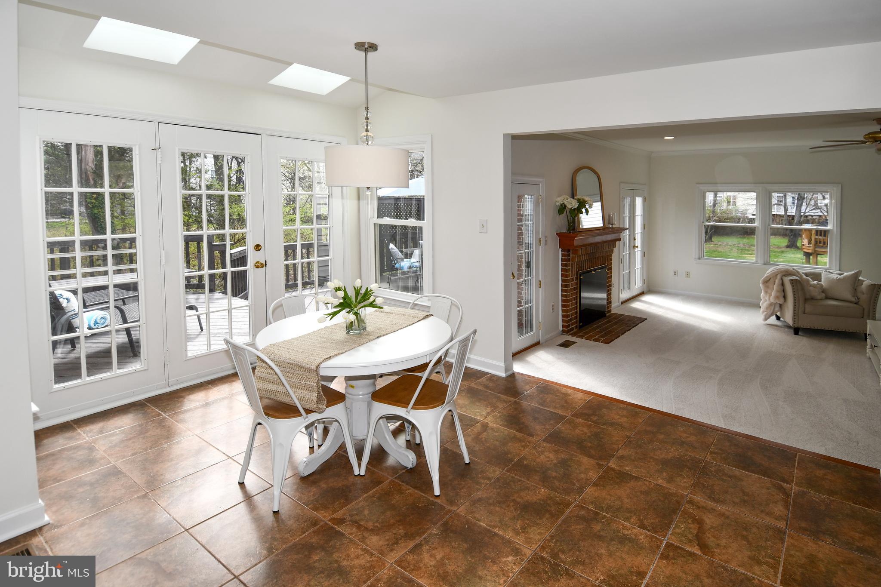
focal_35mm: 18
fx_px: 440
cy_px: 294
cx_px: 440
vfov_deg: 67.4
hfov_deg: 90.0
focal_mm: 12
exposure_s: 1/125
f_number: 5.6
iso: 110
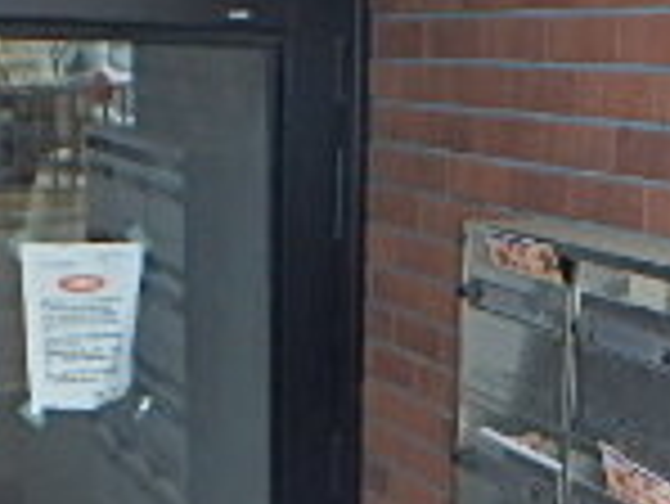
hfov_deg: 21.6
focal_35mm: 90
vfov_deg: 15.4
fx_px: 1743
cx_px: 499
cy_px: 706
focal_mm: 3.7
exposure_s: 1/160
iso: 125
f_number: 3.5
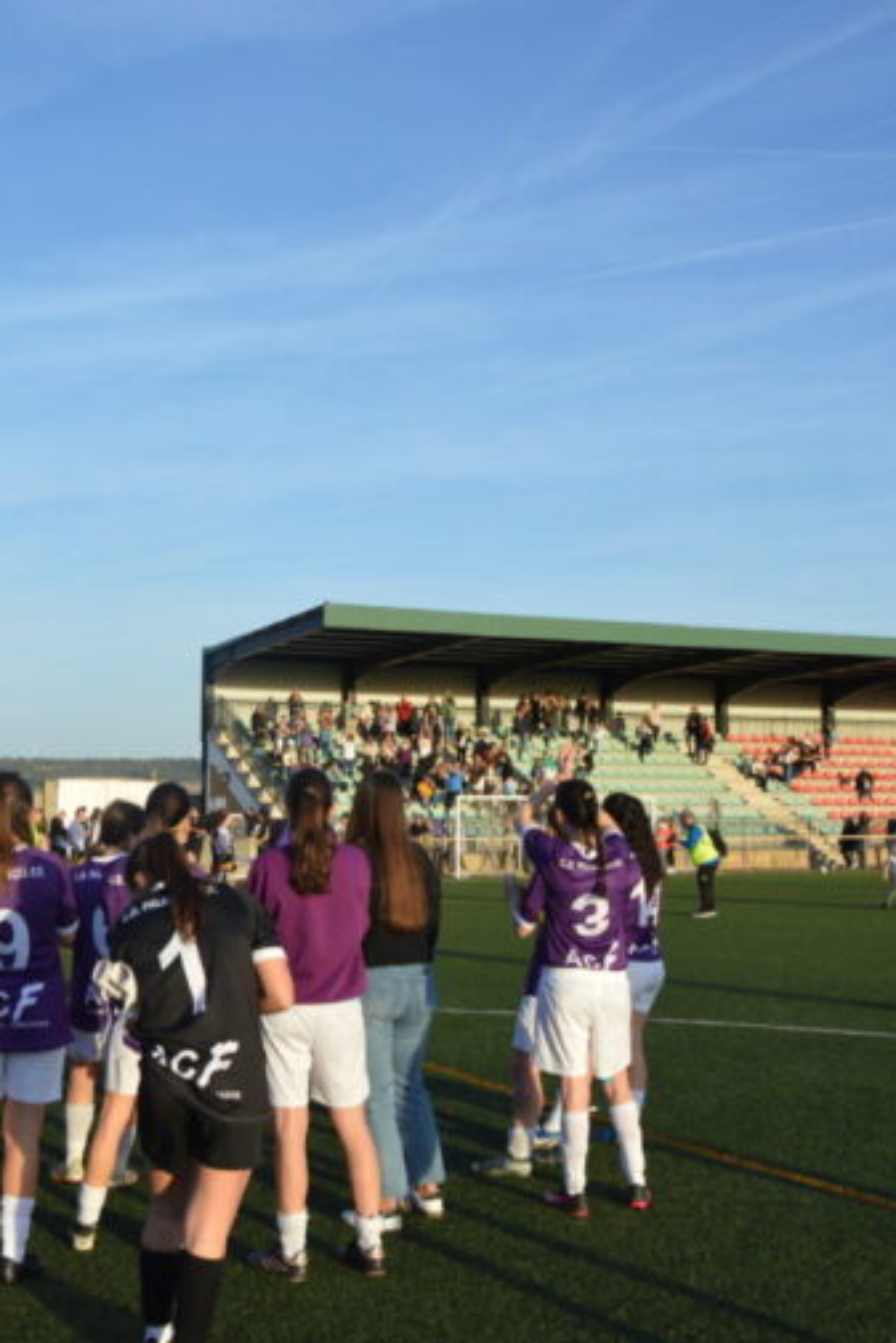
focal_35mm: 41
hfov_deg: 32.2
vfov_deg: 47.4
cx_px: 247
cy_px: 677
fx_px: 1529
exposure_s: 1/200
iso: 100
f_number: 7.1
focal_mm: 18
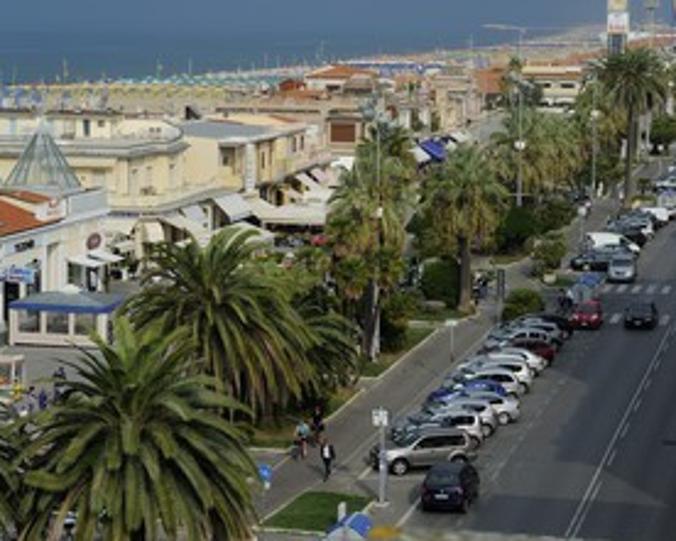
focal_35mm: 100
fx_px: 2001
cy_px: 201
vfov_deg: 15.4
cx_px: 300
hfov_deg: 19.2
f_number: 14
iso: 200
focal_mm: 70
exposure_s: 1/160
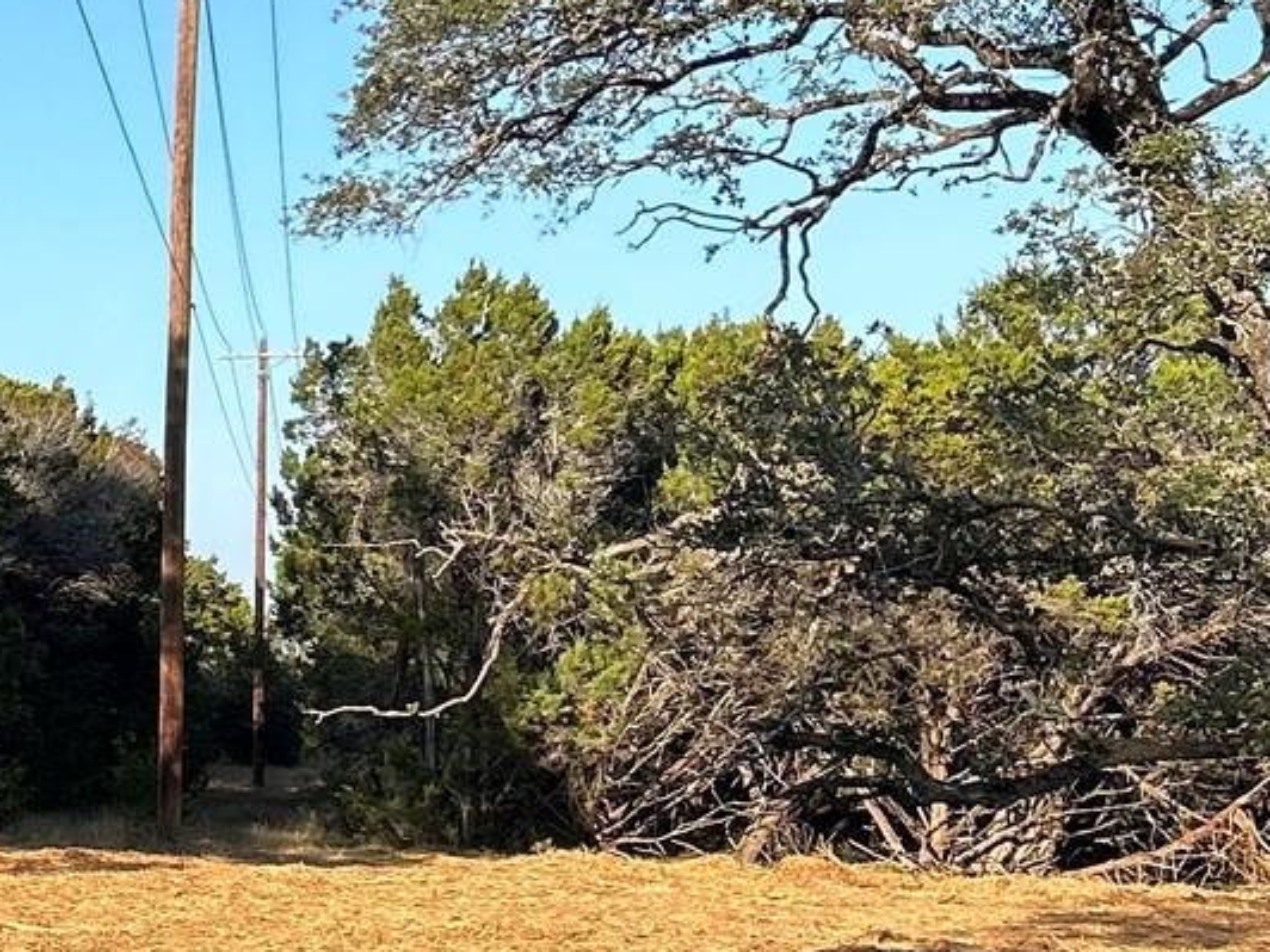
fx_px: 3669
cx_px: -819
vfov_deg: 14.8
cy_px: 501
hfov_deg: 17.1
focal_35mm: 100
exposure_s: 1/1901
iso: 50
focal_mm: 5.7
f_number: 1.5
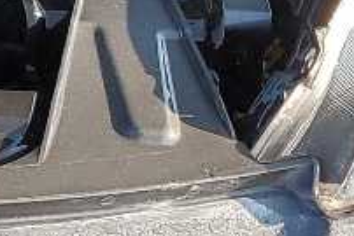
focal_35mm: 214
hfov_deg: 8.8
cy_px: 65
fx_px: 2106
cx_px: -445
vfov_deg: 6.4
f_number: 1.5
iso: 50
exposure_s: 1/526
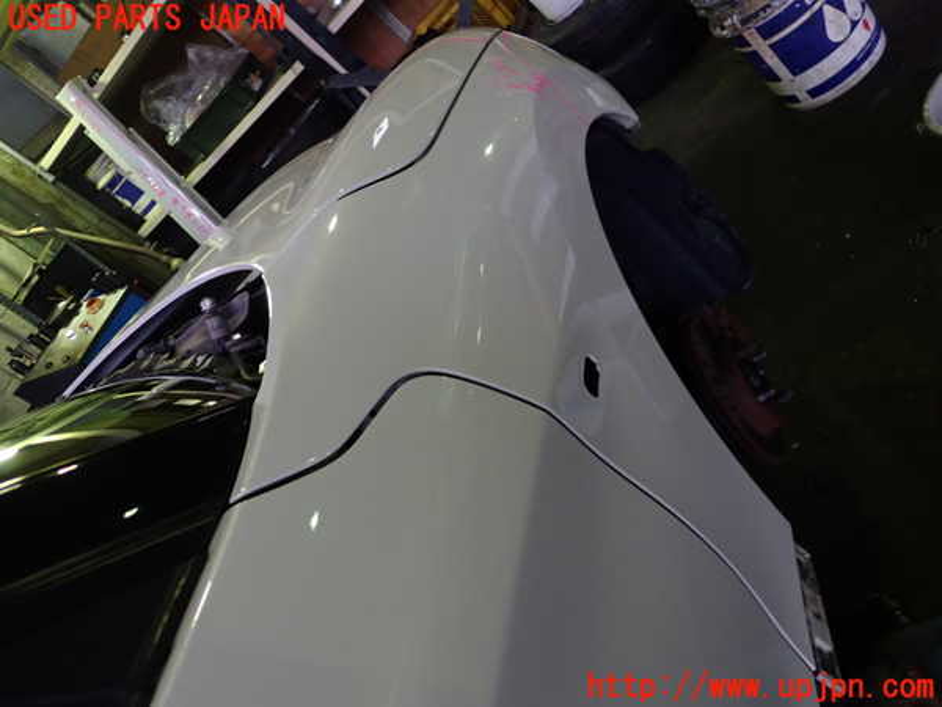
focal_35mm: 30
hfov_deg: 60.0
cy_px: 354
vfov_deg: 46.8
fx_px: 816
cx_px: 471
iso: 200
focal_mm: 5.4
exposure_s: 1/30
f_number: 2.3
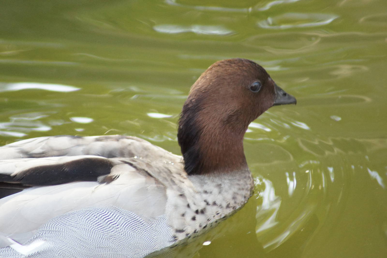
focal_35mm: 450
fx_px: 4835
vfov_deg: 3.1
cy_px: 129
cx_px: 194
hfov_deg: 4.6
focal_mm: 300
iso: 1600
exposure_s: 1/200
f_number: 5.6
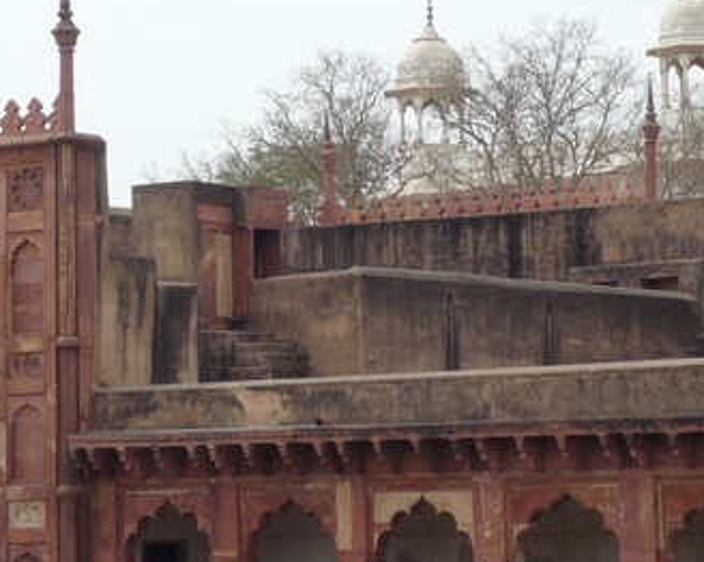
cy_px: 266
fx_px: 3123
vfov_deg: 10.3
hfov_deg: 12.9
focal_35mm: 150
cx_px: 361
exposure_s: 1/400
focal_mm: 12.2
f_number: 4.9
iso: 100
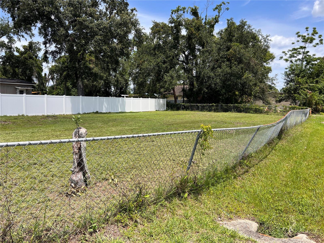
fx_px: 243
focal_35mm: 26
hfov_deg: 67.3
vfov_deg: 53.1
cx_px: 162
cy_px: 122
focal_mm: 5.7
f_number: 1.5
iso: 50
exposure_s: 1/2695
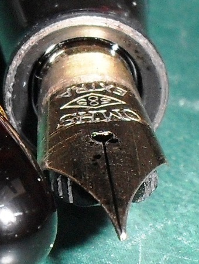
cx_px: 100
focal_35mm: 35
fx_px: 267
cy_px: 132
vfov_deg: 52.5
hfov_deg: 40.8
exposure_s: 1/45
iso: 100
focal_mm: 6.3
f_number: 8.4
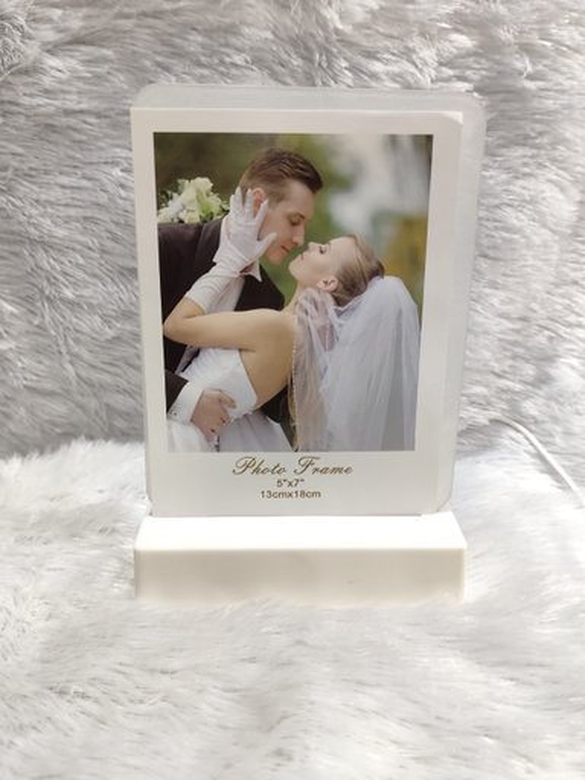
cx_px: 292
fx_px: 676
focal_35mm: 30
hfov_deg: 46.8
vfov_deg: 60.0
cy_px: 390
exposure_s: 1/50
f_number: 1.65
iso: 800
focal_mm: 6.19
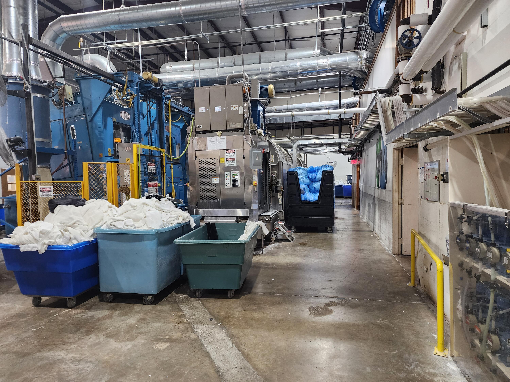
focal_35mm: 23
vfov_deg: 58.9
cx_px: 255
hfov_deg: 73.9
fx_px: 339
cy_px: 191
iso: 320
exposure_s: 1/120
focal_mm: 6.4
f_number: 1.8
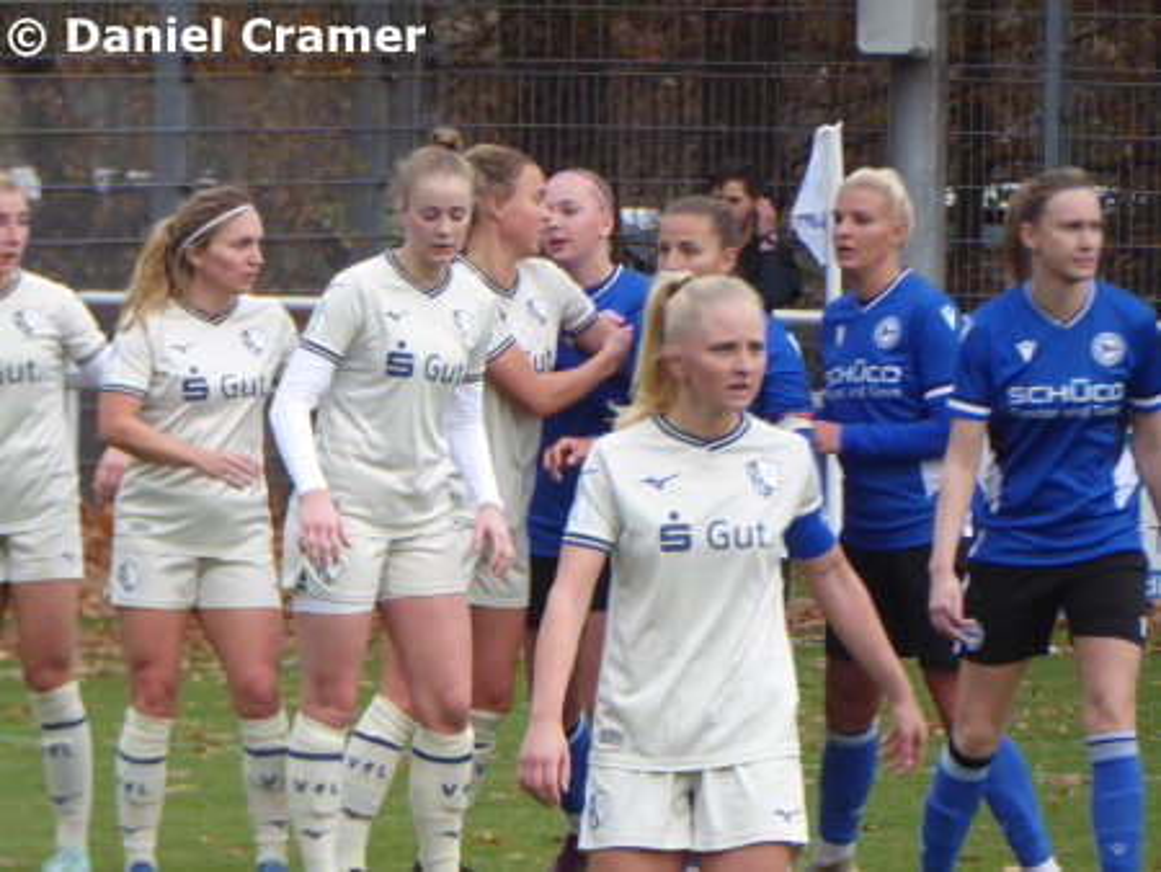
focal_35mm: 720
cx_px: 580
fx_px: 24161
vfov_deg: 2.1
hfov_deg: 2.8
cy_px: 436
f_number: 6.4
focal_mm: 129
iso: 320
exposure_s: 1/125
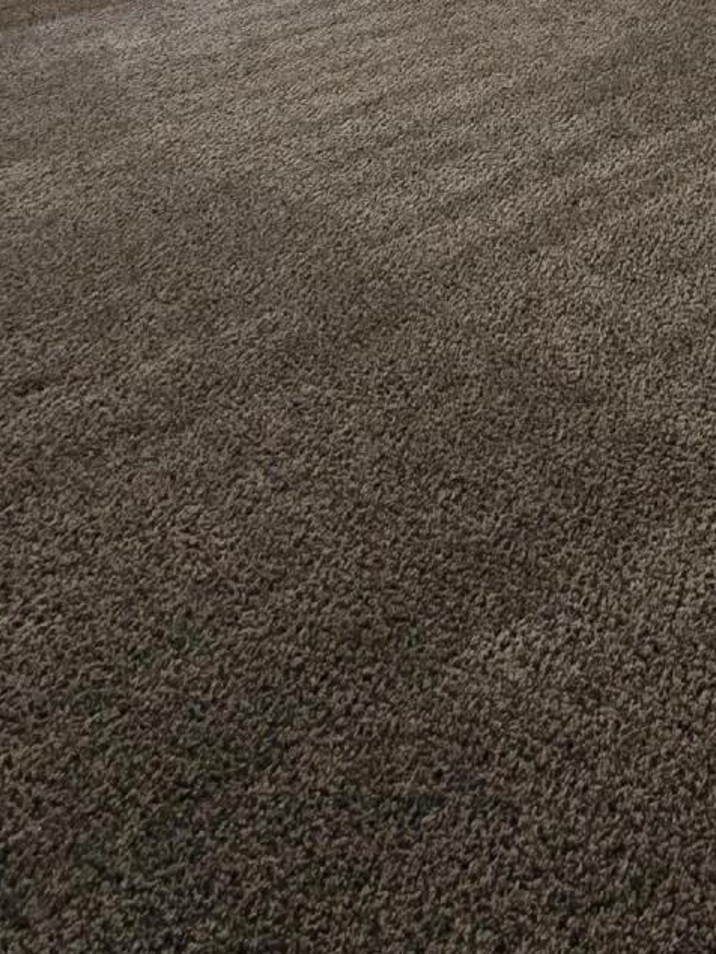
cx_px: 811
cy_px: -301
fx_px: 1130
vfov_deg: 33.1
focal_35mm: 41
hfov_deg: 30.9
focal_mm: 2.2
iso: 200
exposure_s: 1/60
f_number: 2.2
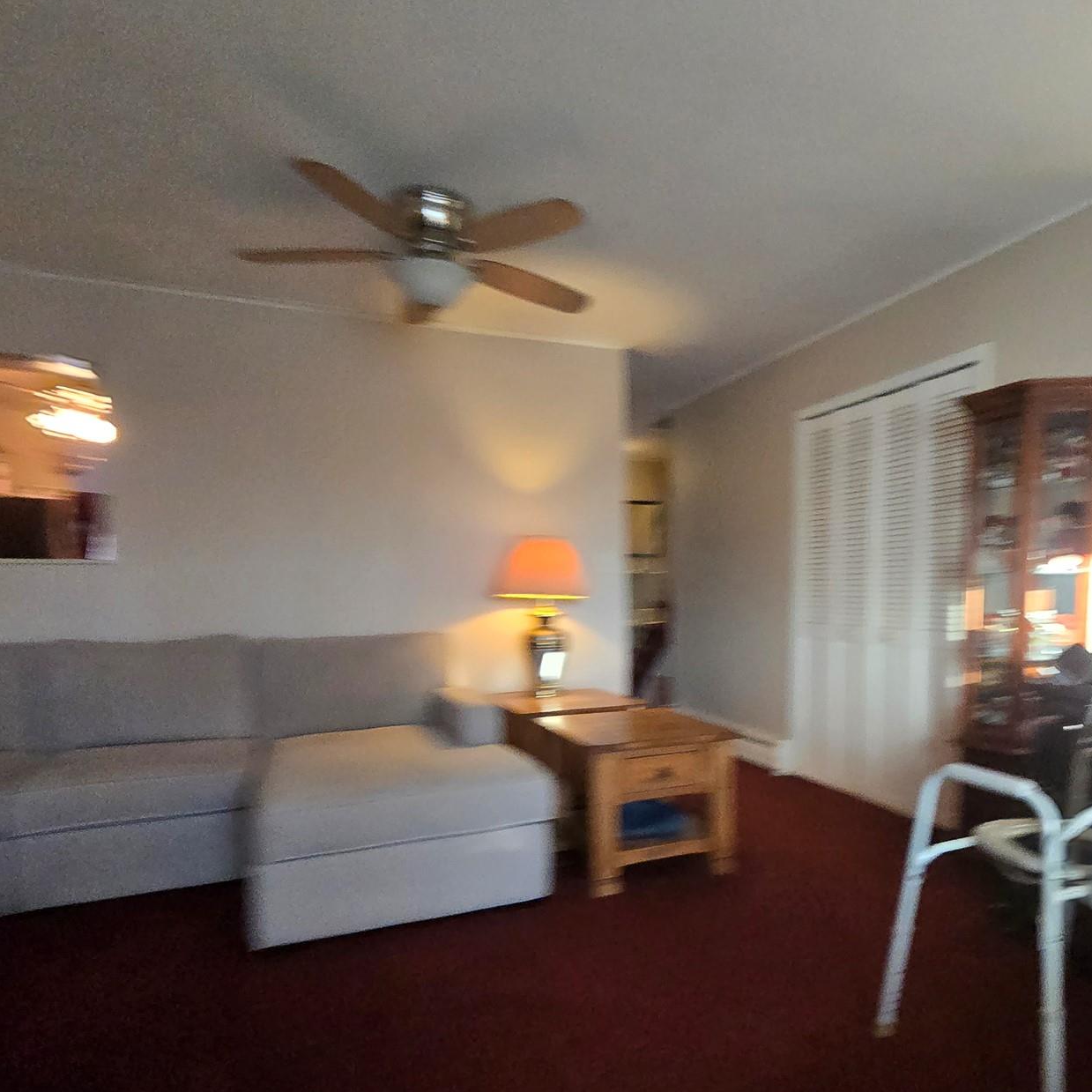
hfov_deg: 76.5
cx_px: 675
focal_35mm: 19
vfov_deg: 76.9
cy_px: 649
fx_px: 678
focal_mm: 2.2
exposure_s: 1/60
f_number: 2.2
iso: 500
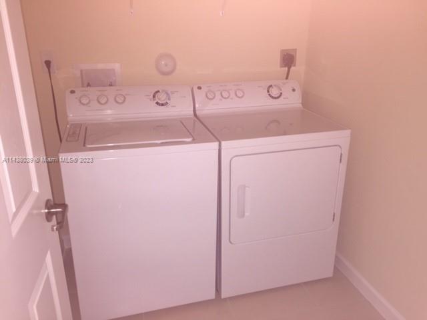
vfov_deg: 48.2
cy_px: 160
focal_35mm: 29
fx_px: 358
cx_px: 214
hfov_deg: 61.7
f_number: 2.2
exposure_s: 1/16
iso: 64
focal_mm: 4.15
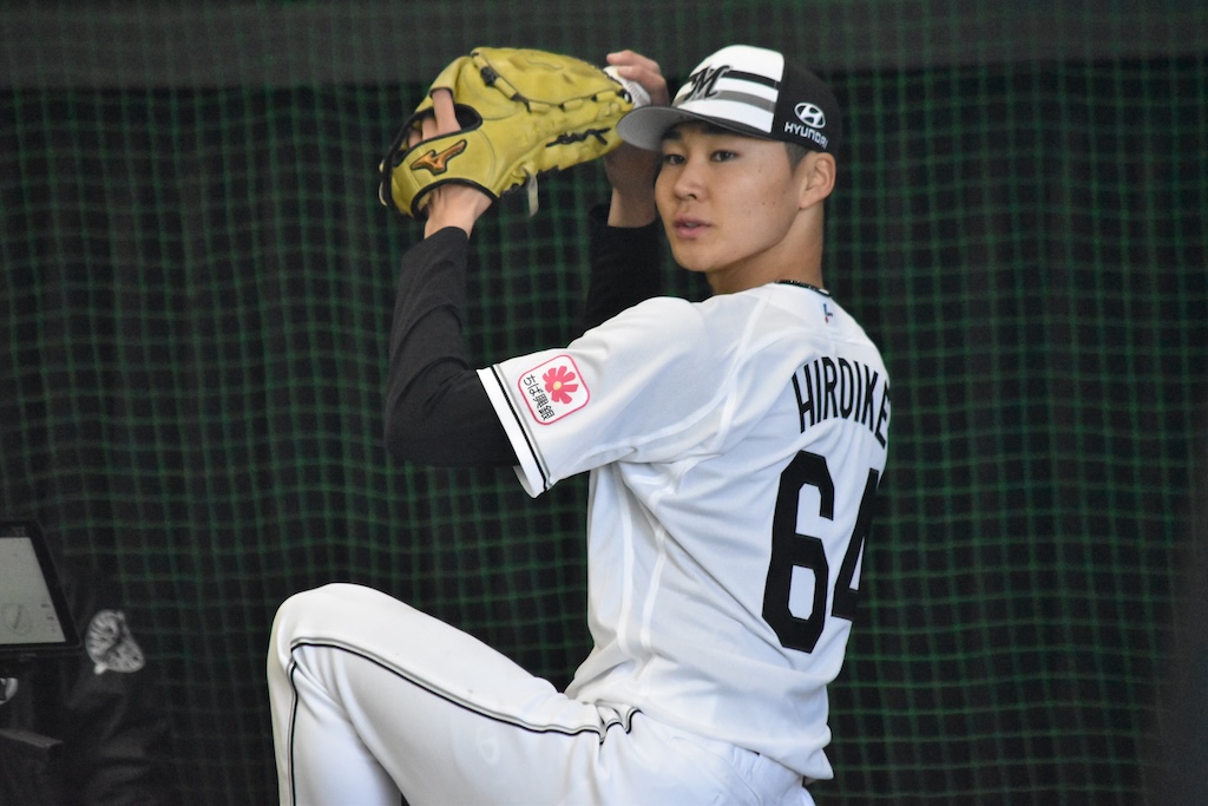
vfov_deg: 3.8
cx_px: 604
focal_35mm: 360
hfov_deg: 5.7
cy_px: 403
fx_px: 12081
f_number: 6.3
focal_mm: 240
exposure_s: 1/2500
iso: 10000
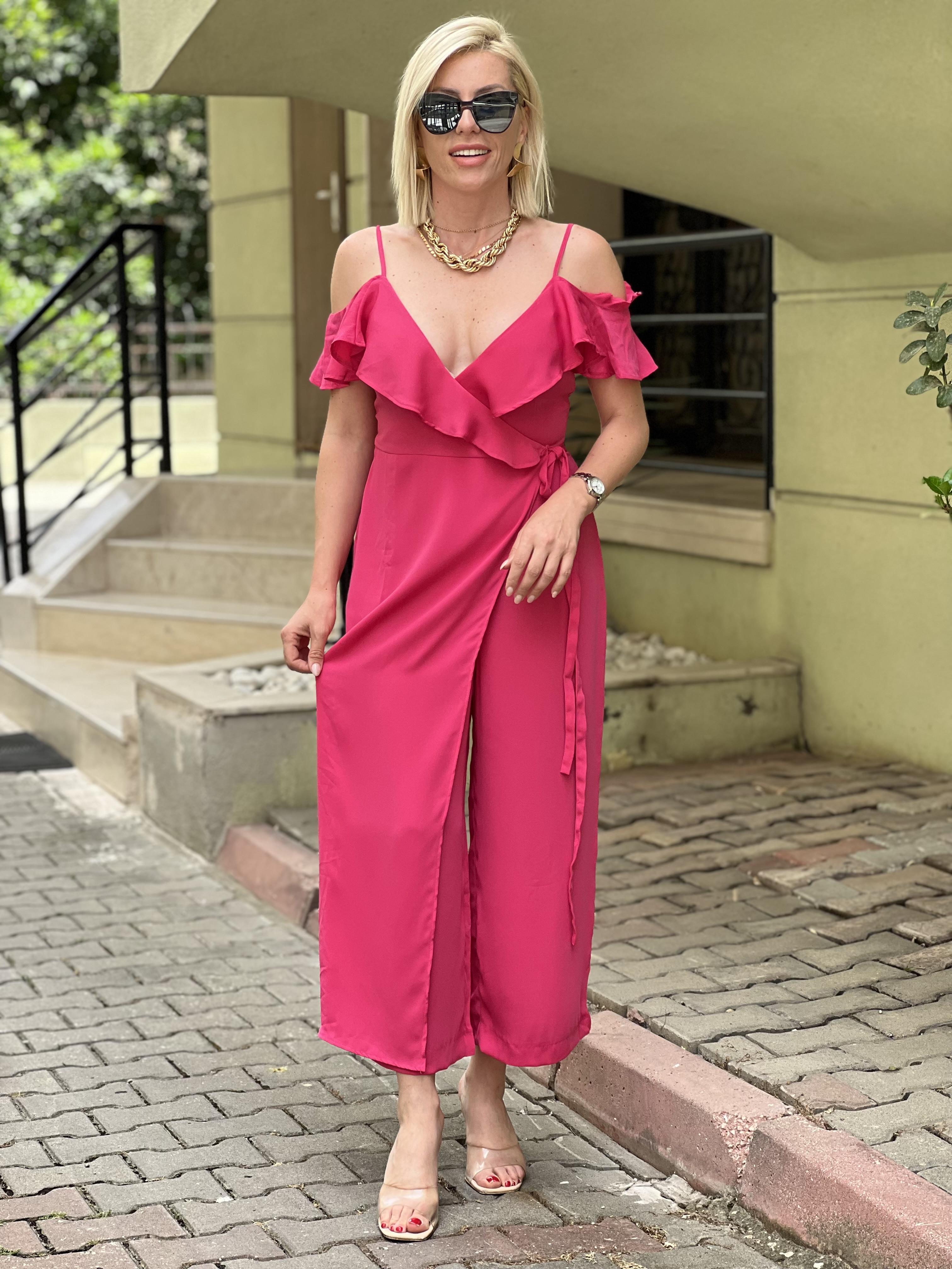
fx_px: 2824
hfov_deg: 19.1
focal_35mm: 77
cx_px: 476
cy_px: 634
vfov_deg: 25.3
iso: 40
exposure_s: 1/121
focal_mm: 9
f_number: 2.8
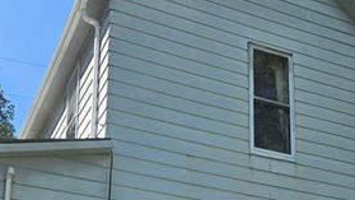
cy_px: 292
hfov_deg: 30.5
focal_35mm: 69
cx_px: 206
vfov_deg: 16.1
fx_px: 650
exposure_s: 1/1418
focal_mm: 5.4
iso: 25
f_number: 1.8
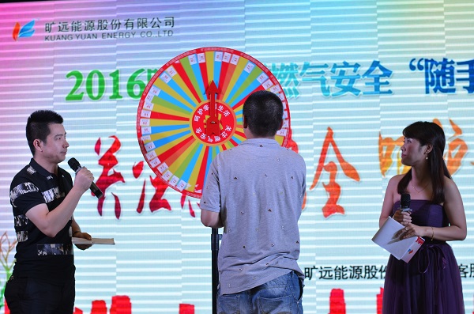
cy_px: 157
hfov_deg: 27.1
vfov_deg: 18.1
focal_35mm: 75
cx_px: 237
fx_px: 985
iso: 400
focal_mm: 50
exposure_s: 1/320
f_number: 4
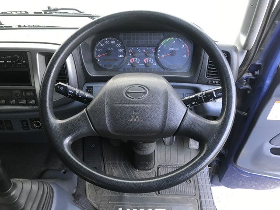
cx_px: 140
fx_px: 226
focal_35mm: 28
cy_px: 105
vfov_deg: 49.7
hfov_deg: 63.4
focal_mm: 3.99
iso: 50
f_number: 1.8
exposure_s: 1/15
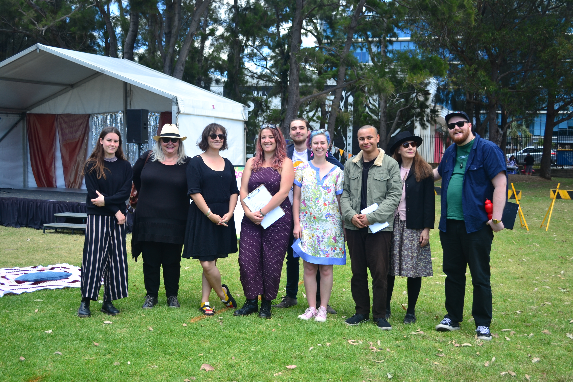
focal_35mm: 44
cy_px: 191
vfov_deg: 30.8
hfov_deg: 45.0
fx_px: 692
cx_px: 286
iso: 100
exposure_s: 1/40
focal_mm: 29
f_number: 4.5
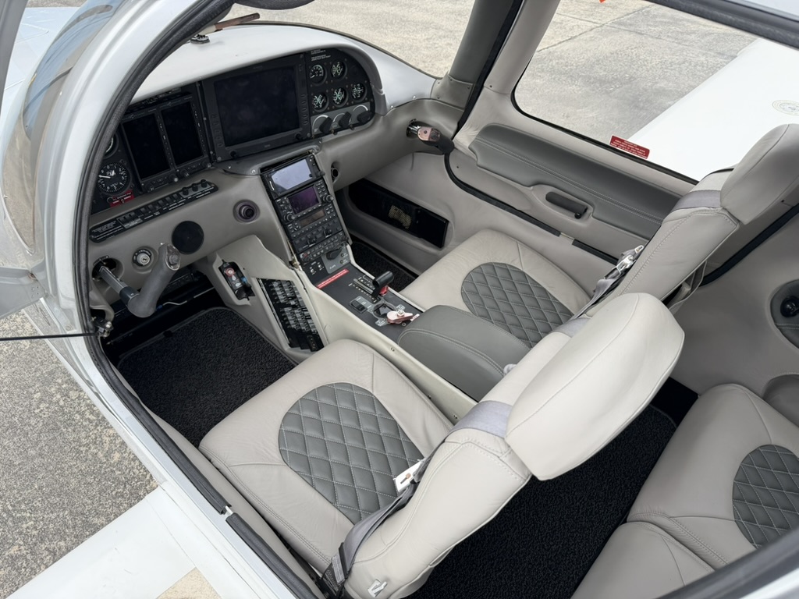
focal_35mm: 24
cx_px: 400
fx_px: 554
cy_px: 300
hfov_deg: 71.6
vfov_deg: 56.8
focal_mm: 6.76
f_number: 1.78
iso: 100
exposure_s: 1/780
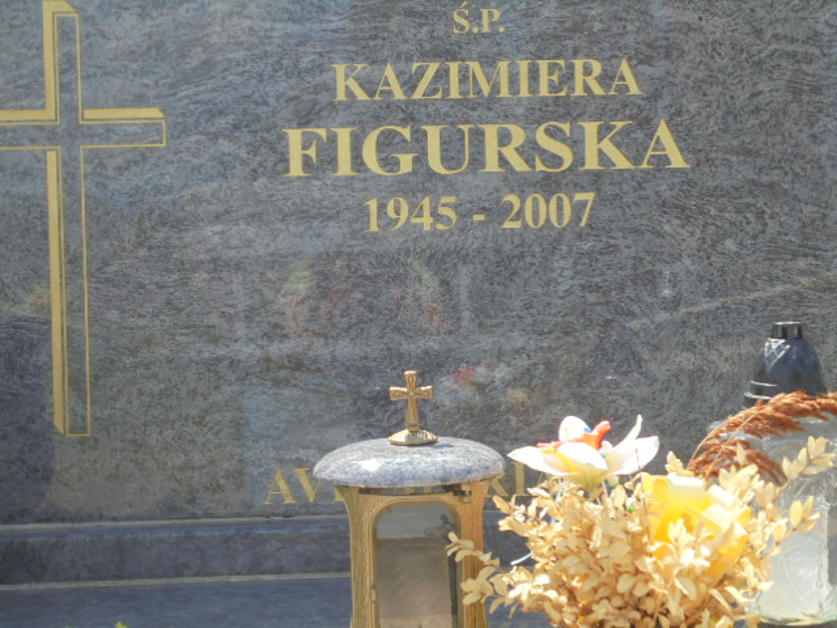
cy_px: 314
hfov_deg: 30.3
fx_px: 1547
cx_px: 418
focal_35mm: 64
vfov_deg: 22.9
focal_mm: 11.5
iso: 100
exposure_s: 1/200
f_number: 5.6
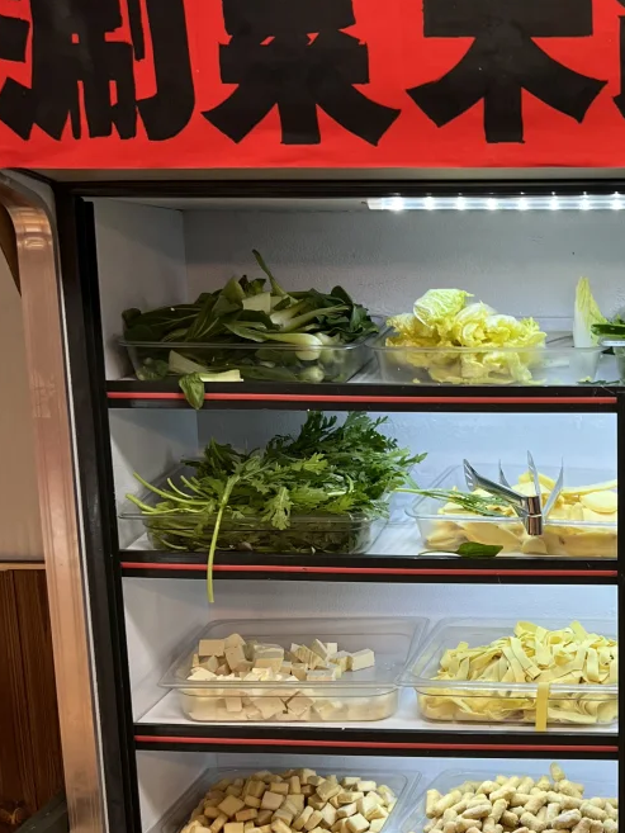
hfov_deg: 24.4
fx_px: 1372
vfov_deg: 33.7
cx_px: 635
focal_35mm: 57
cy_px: 505
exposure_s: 1/100
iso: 100
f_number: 1.5
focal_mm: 5.7
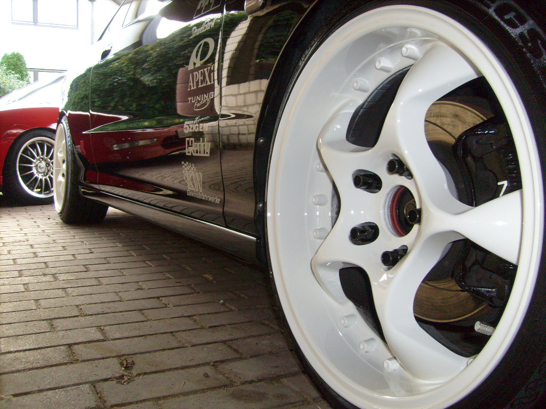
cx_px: 273
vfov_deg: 40.7
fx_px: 552
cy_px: 204
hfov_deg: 52.6
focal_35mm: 35
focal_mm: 5.8
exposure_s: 1/45
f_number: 2.8
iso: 100
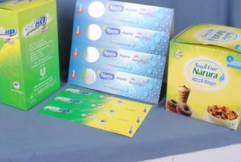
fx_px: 328
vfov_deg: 27.5
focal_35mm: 49
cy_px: 63
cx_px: 120
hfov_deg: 40.3
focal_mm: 26
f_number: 11
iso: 200
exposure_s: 1/125
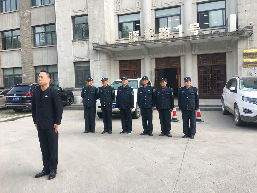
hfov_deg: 61.7
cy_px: 96
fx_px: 215
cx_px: 128
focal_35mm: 29
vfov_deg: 48.2
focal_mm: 4.15
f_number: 2.2
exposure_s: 1/268
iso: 25
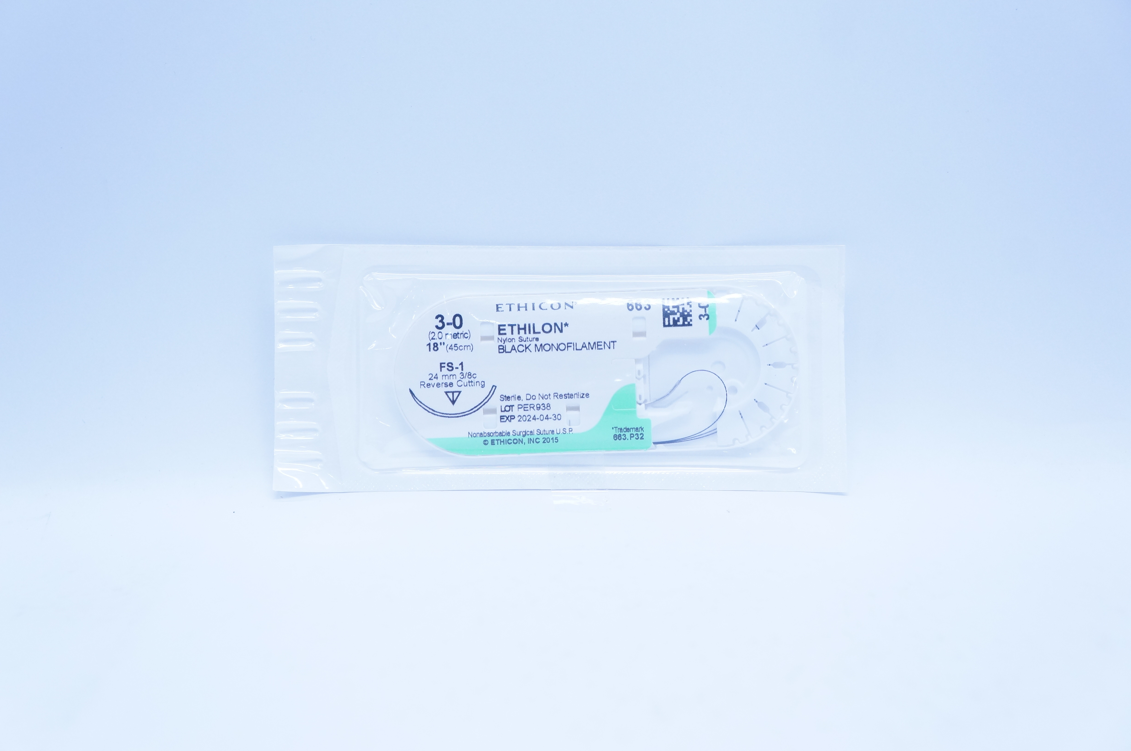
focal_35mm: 44
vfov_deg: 30.8
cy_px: 376
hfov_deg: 45.0
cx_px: 566
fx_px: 1365
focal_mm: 29
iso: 800
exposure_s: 1/250
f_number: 4.5
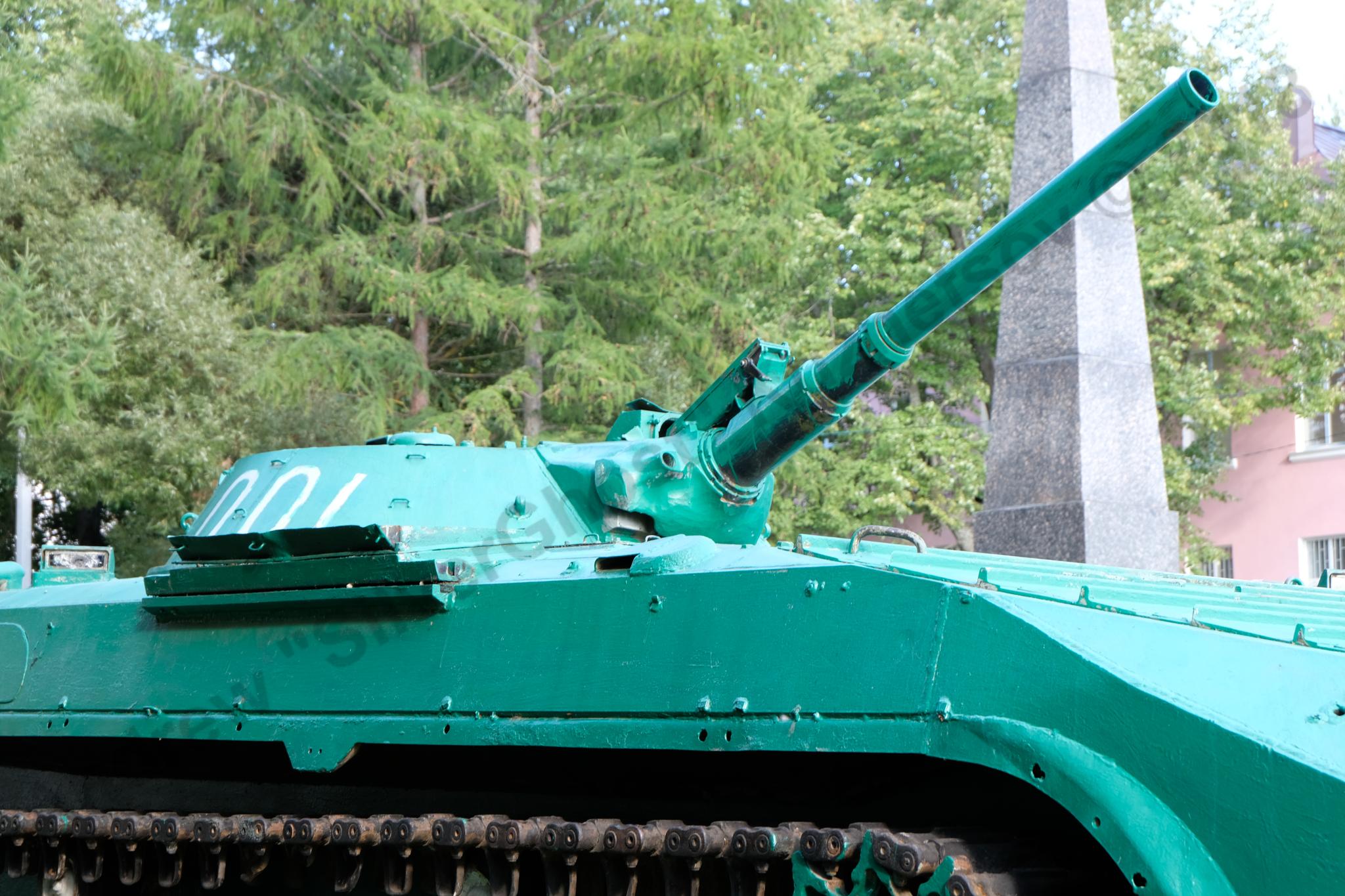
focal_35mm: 75
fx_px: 2802
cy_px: 448
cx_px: 672
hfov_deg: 27.0
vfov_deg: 18.2
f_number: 8
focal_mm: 50
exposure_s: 1/42
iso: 250
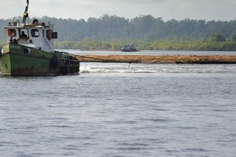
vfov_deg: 5.3
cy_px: 51
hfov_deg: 8.0
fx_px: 1698
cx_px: 117
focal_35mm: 259
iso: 400
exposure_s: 1/1250
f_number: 9
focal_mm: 185
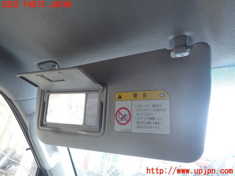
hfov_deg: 69.4
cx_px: 118
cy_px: 88
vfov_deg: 54.9
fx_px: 170
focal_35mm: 25
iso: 200
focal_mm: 4.5
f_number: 2
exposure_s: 1/40
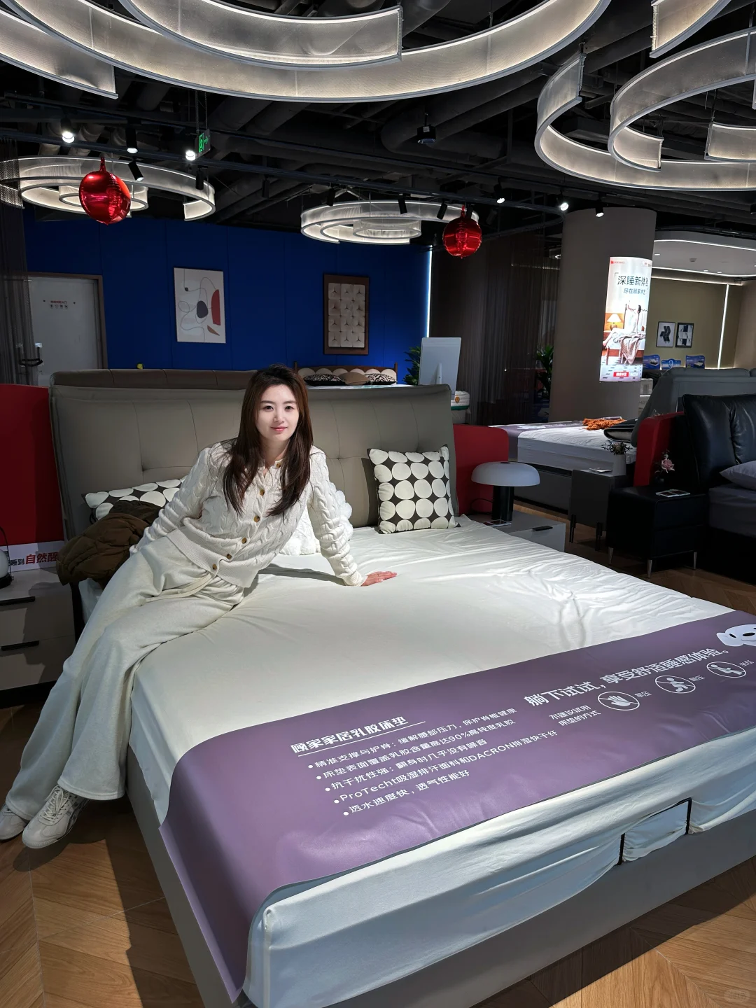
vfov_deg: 71.6
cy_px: 504
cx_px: 378
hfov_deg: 56.8
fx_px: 699
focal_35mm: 24
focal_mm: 6.86
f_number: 1.78
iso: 64
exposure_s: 1/114
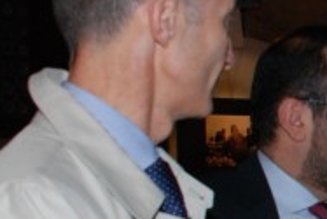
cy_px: 142
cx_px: 581
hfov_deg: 14.9
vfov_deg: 11.4
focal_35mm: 120
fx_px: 1091
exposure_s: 1/60
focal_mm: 20
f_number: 5.6
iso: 500
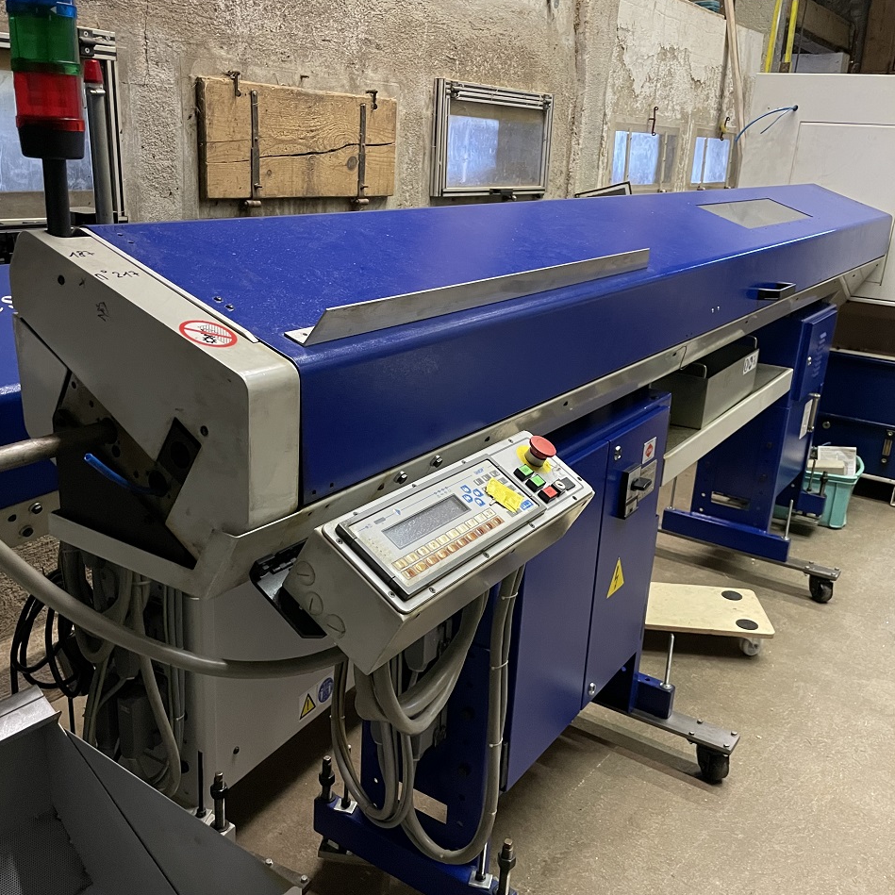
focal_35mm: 31
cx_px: 421
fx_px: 907
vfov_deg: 52.5
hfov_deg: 52.5
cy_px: 443
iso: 500
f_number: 1.6
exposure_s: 1/33
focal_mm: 4.2
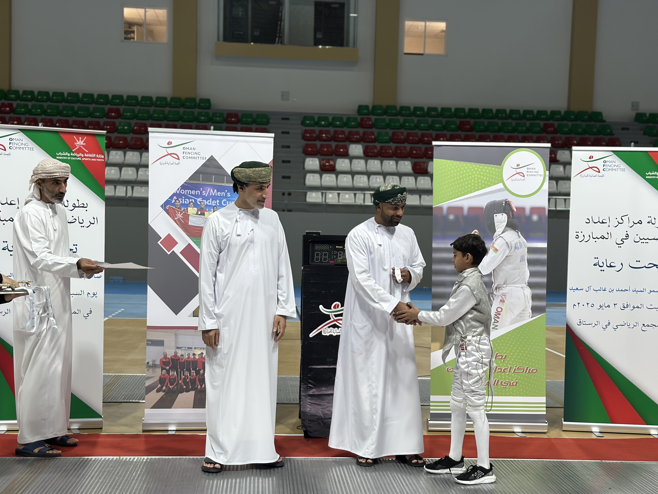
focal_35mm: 54
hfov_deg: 35.5
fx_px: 1026
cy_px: 273
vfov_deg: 27.0
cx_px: 349
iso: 64
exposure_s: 1/165
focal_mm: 6.86
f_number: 1.78
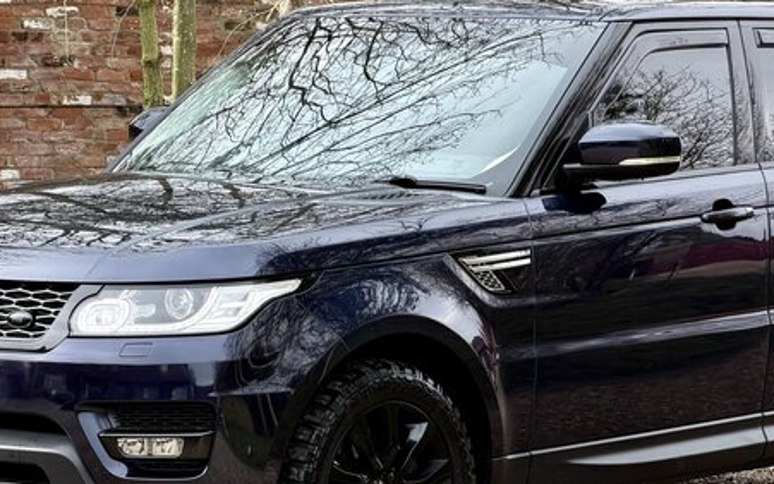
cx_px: 443
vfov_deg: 7.0
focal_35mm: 188
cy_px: 324
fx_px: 3966
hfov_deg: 11.1
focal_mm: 16.89
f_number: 2.8
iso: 50
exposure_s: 1/121
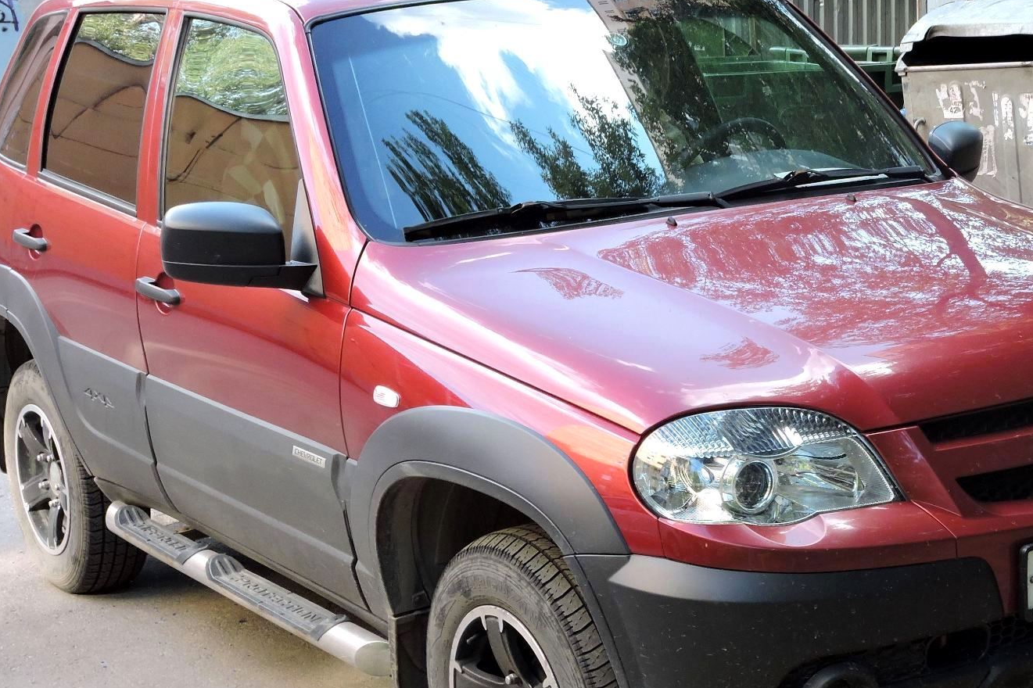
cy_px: 328
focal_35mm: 63
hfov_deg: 31.8
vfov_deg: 21.6
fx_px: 1807
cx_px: 617
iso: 100
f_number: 3.8
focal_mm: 7.2
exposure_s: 1/50
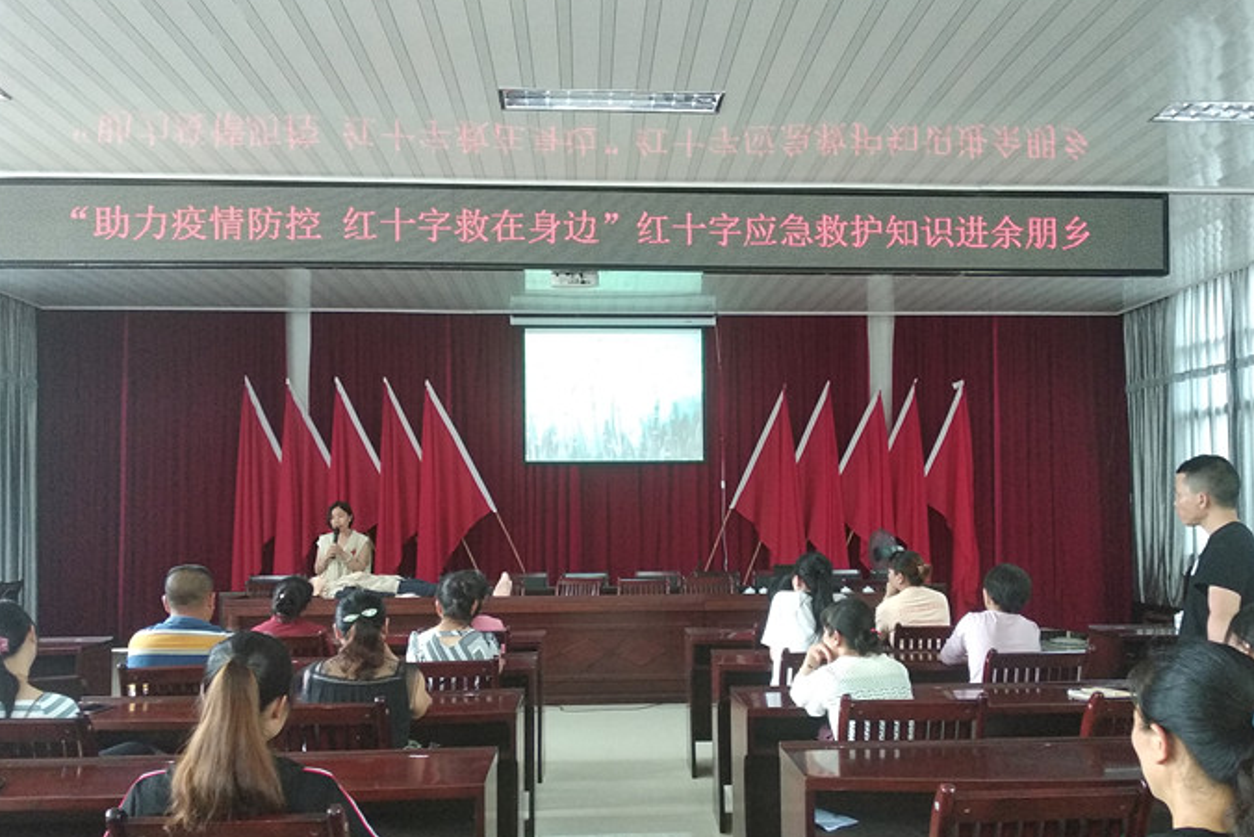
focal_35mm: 32
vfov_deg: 41.1
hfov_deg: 58.7
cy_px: 470
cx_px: 647
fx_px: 1115
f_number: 2.2
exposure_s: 1/25
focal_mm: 3.81
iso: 800
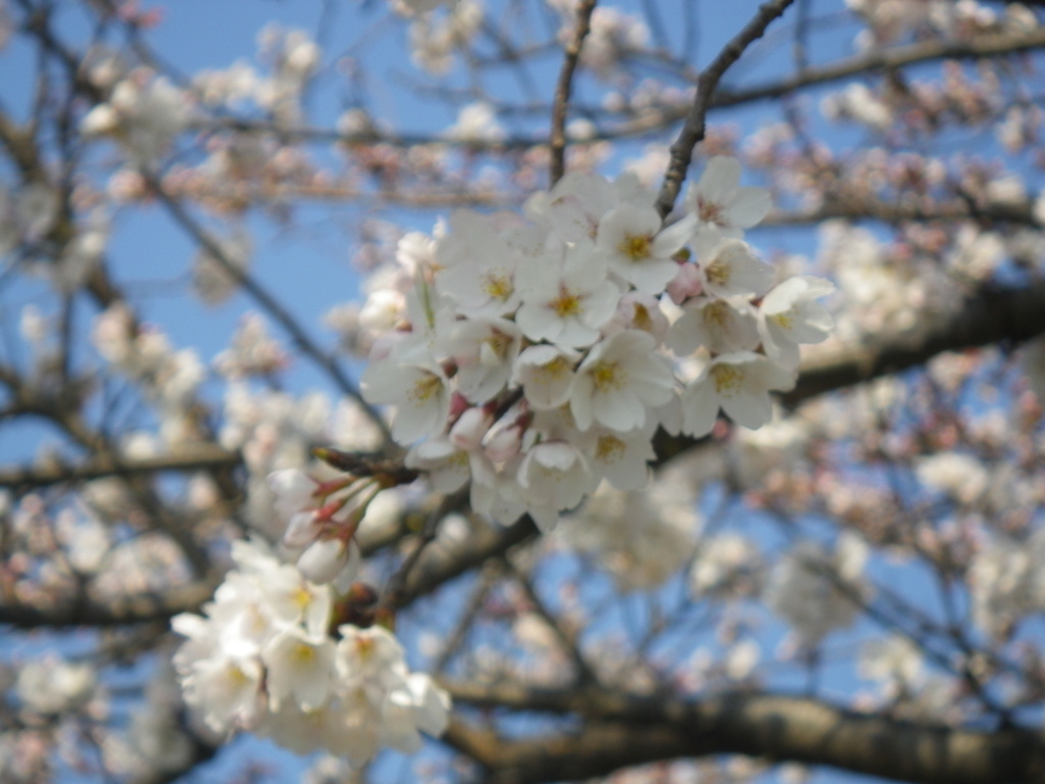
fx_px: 4226
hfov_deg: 14.1
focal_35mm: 140
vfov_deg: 10.6
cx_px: 522
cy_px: 392
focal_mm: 25
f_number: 5.5
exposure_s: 1/320
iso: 80
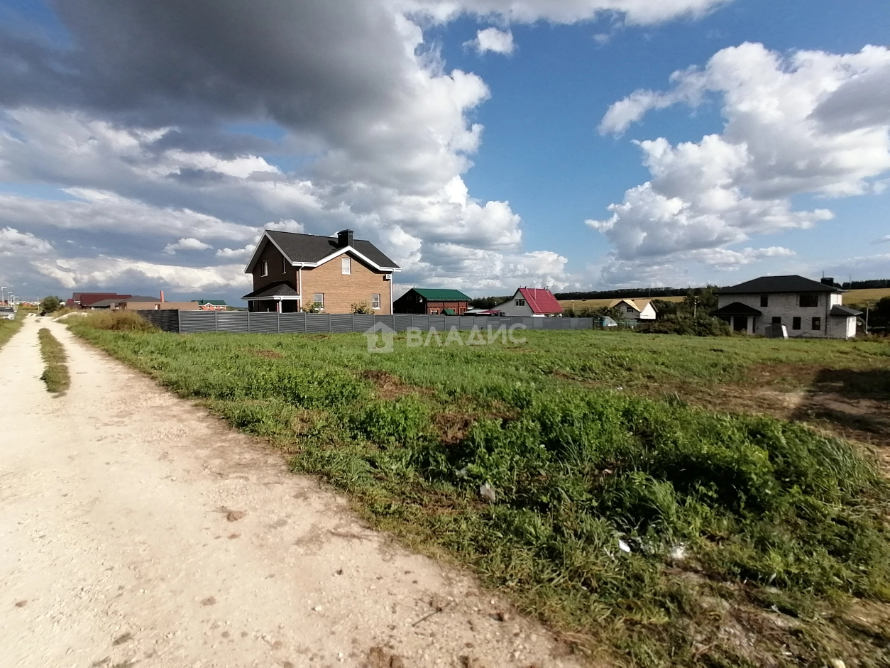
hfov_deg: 91.0
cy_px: 334
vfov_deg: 74.7
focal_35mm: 17
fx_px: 437
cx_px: 445
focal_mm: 1.78
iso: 50
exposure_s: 1/1437
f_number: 2.4
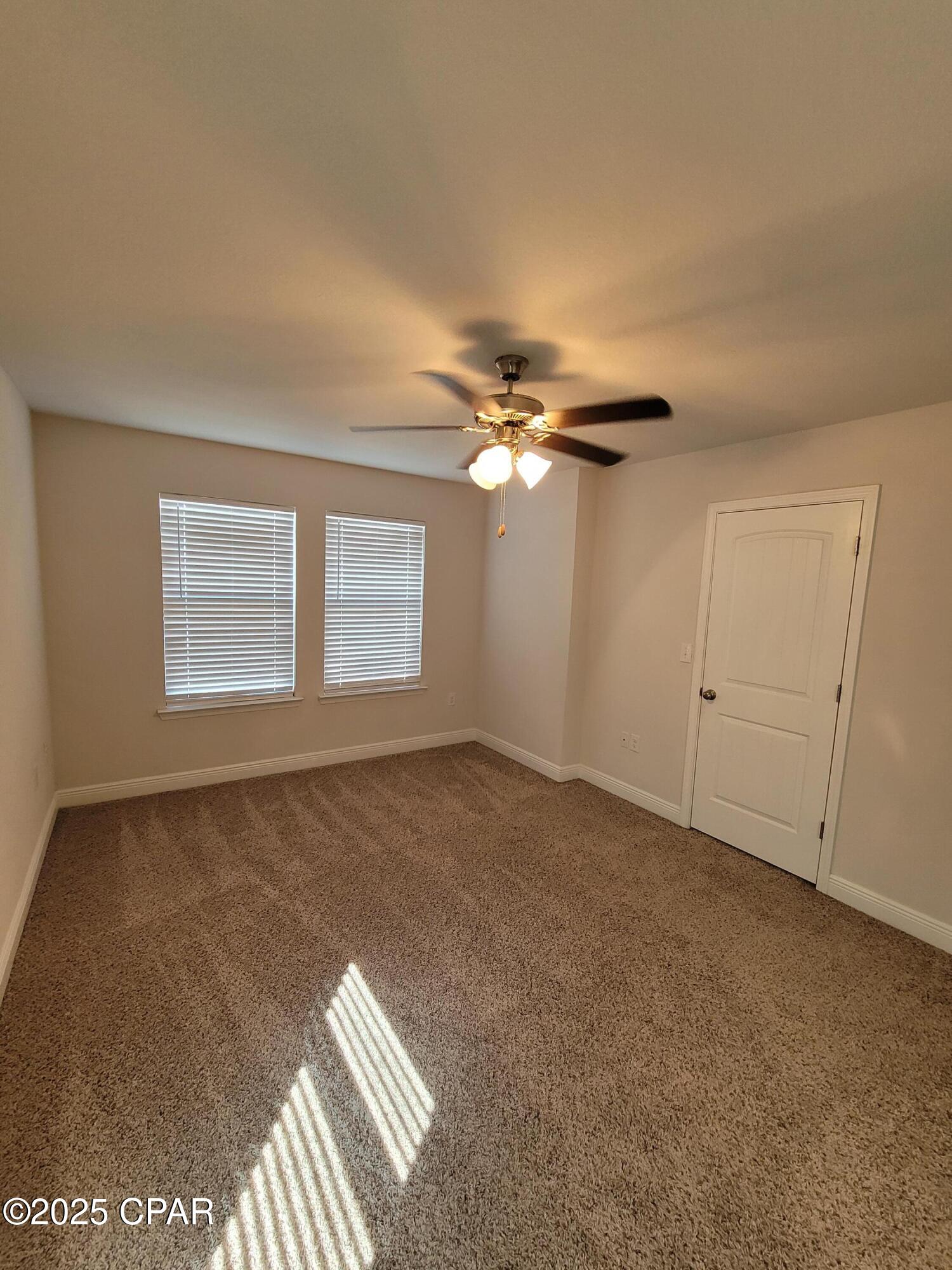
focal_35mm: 13
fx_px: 477
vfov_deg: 106.2
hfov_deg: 89.9
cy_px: 635
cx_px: 476
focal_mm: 2.2
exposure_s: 1/60
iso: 160
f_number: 2.2
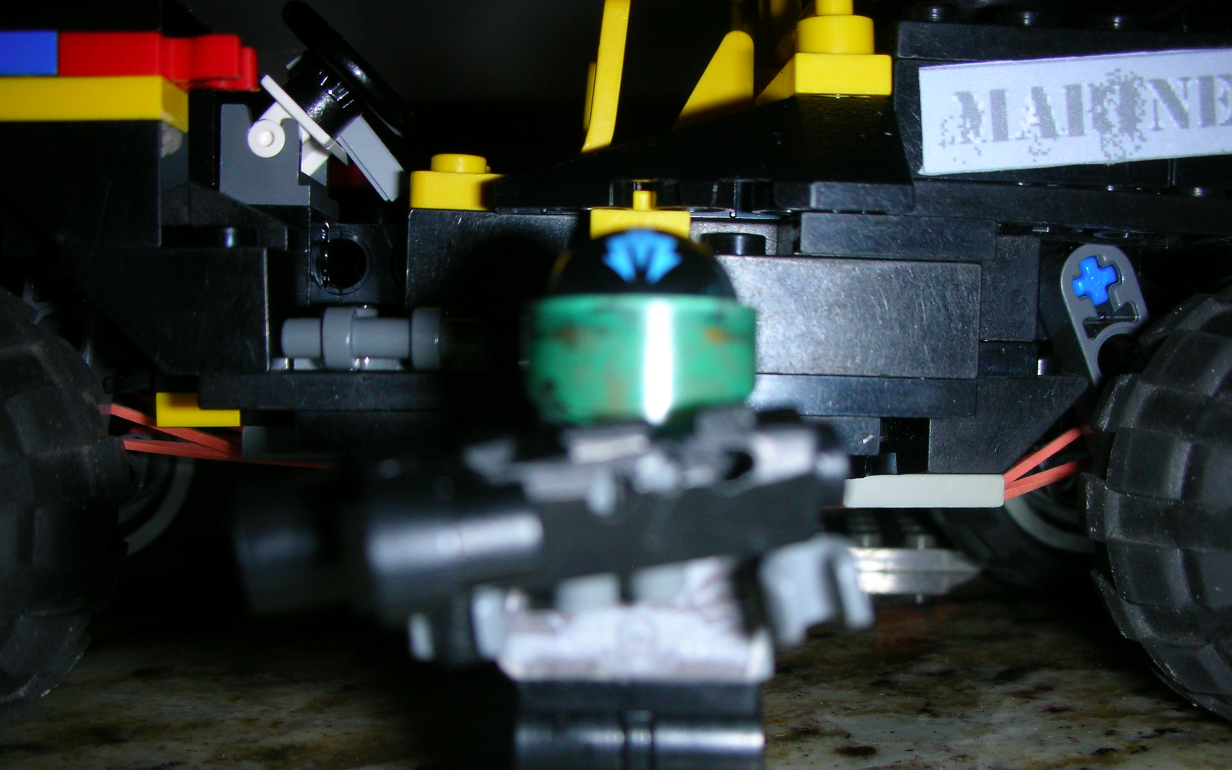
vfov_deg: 33.5
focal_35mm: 38
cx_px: 618
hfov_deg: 51.5
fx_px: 1276
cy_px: 456
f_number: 8.5
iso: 50
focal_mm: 5.8
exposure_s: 1/60.1
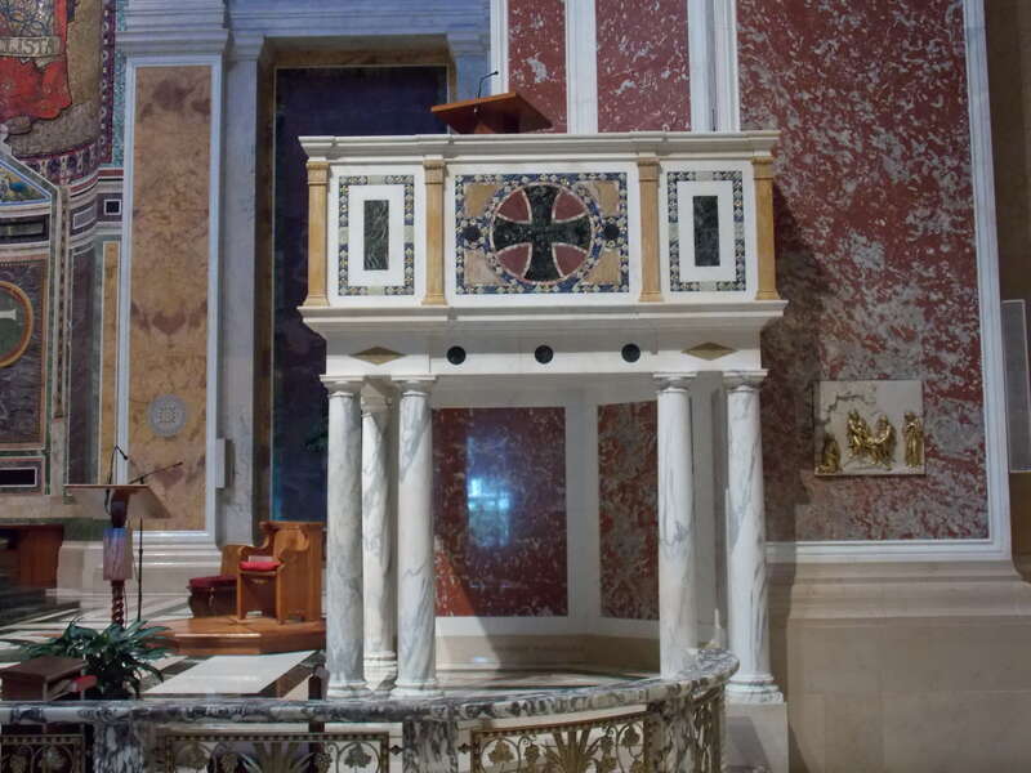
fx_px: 1221
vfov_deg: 35.1
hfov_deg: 45.8
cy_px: 386
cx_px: 516
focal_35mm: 41
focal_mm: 7.3
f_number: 3.6
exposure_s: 1/10
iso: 400
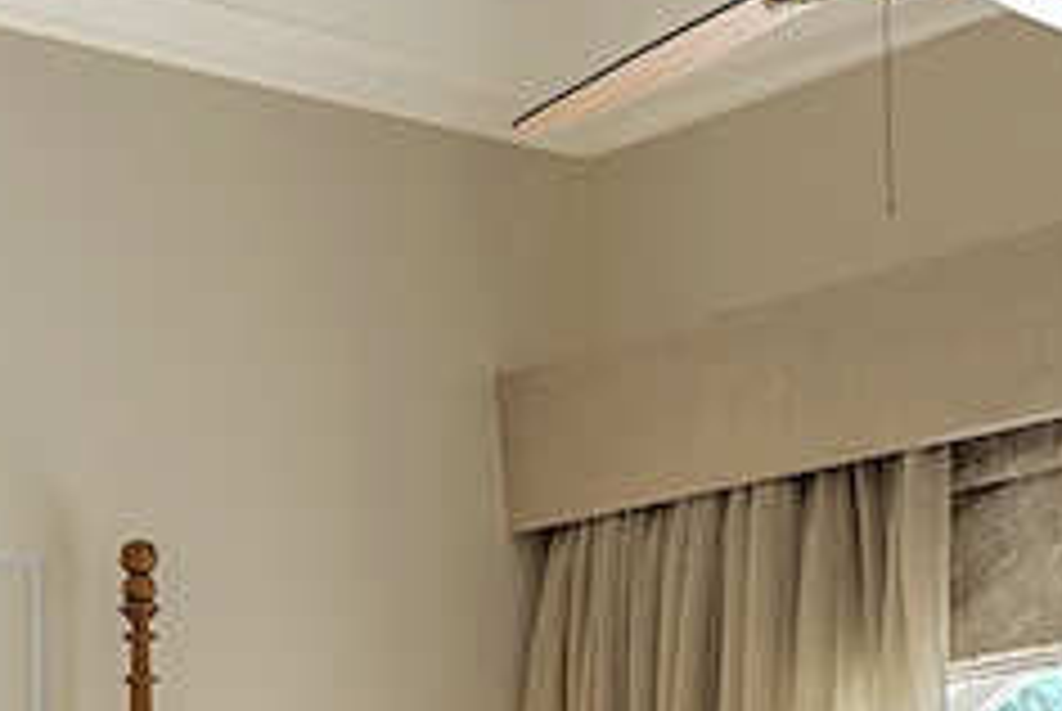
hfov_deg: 18.3
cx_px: -36
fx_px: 3190
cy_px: 1285
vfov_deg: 11.7
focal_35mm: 108
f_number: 11
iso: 200
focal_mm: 17
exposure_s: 1/20
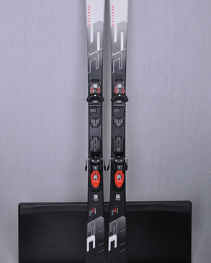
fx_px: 297
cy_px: 106
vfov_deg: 47.7
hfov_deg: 39.2
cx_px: 105
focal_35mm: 38
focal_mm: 22
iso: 3200
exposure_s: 1/125
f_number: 9.5
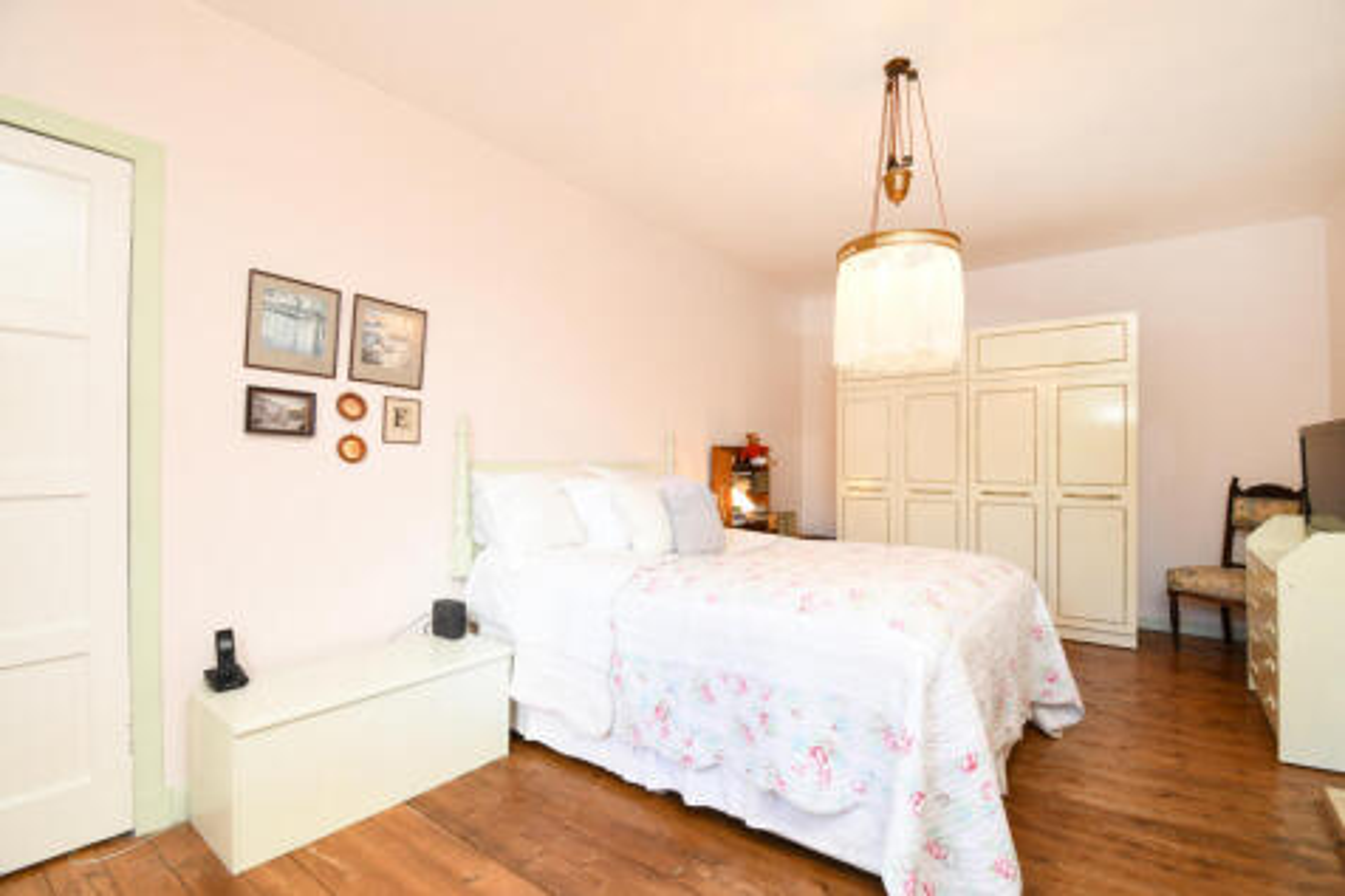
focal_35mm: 15
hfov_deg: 100.4
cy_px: 448
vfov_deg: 77.3
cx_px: 672
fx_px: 560
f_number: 9
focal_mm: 10
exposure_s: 1/13
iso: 320
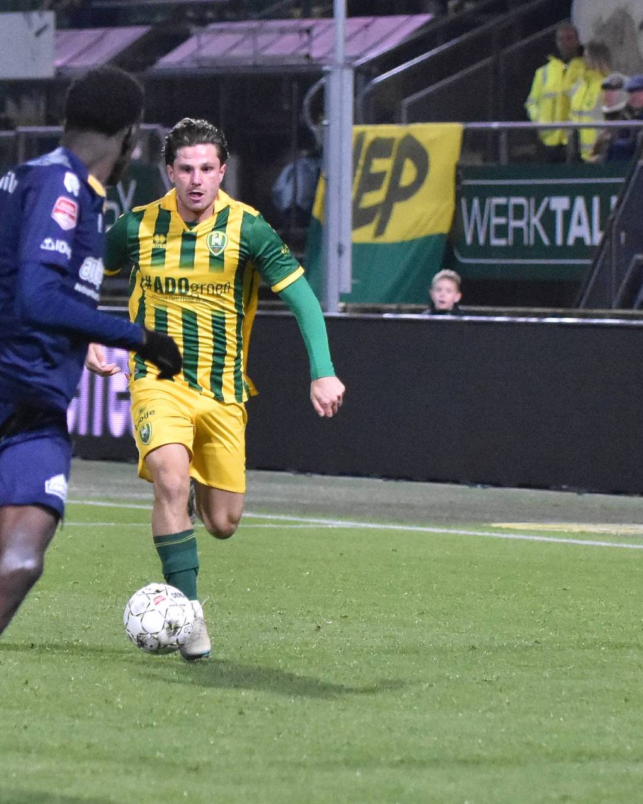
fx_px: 5852
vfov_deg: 7.9
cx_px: 100
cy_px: 402
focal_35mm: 246
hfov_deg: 6.3
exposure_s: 1/640
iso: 3200
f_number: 2.8
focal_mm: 116
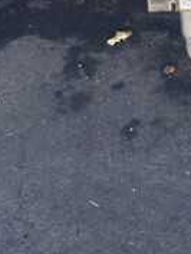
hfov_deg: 12.9
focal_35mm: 110
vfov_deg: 15.0
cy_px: -230
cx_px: 271
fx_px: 808
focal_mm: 6.86
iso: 80
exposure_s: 1/718
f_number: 1.78
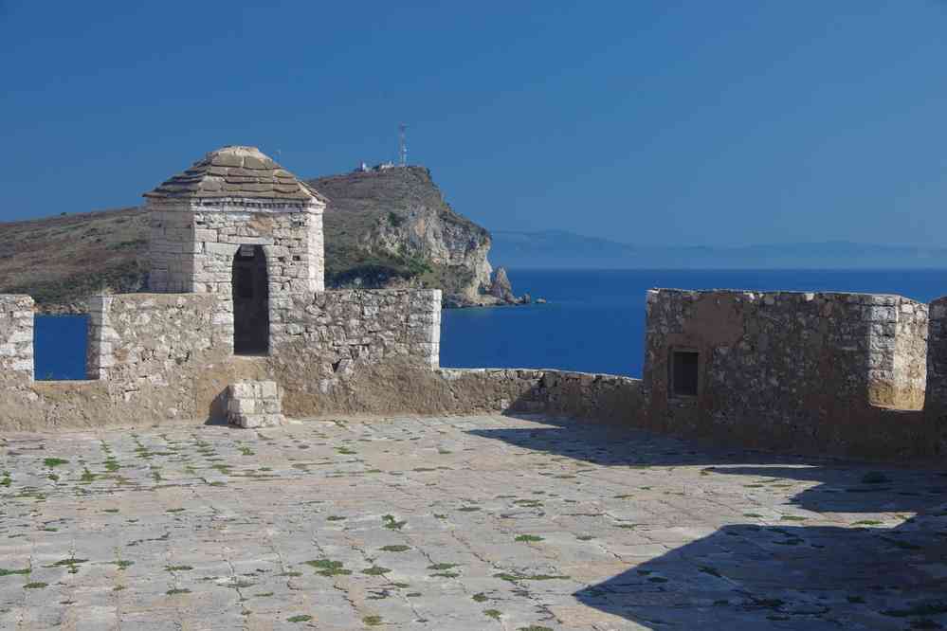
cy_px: 316
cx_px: 474
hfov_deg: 31.4
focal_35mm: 64
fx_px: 1683
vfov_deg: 21.2
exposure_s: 1/100
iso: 200
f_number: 11
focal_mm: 42.5
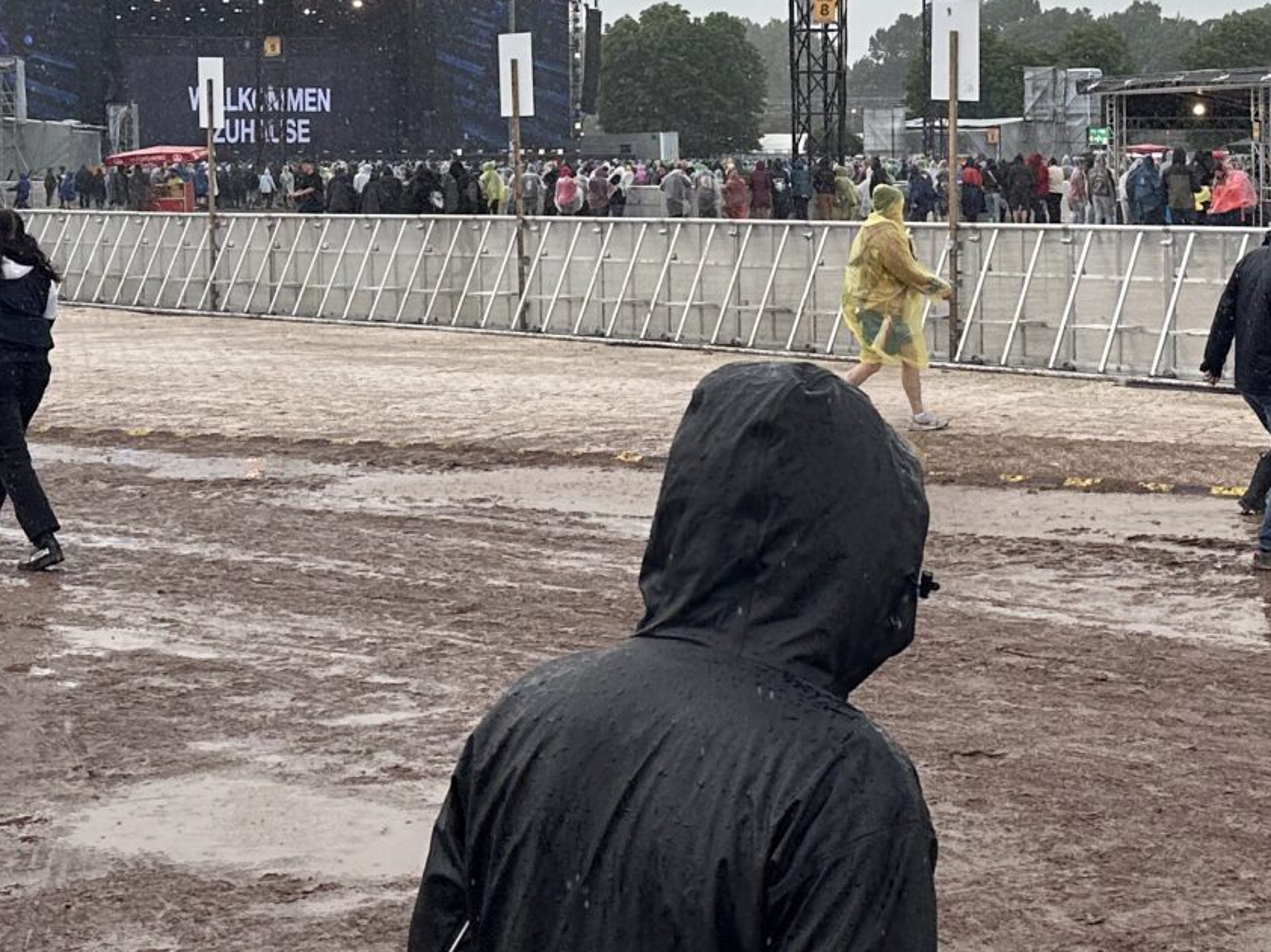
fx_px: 2680
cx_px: 886
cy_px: 158
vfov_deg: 19.9
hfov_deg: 26.5
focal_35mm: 73
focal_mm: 6.86
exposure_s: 1/1131
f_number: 1.78
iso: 80
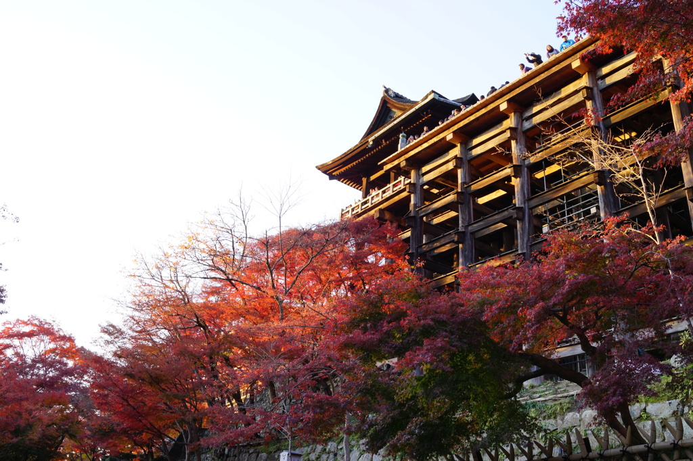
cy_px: 230
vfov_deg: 37.8
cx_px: 346
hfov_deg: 54.4
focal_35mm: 35
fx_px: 673
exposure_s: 1/50
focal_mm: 35
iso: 800
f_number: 11
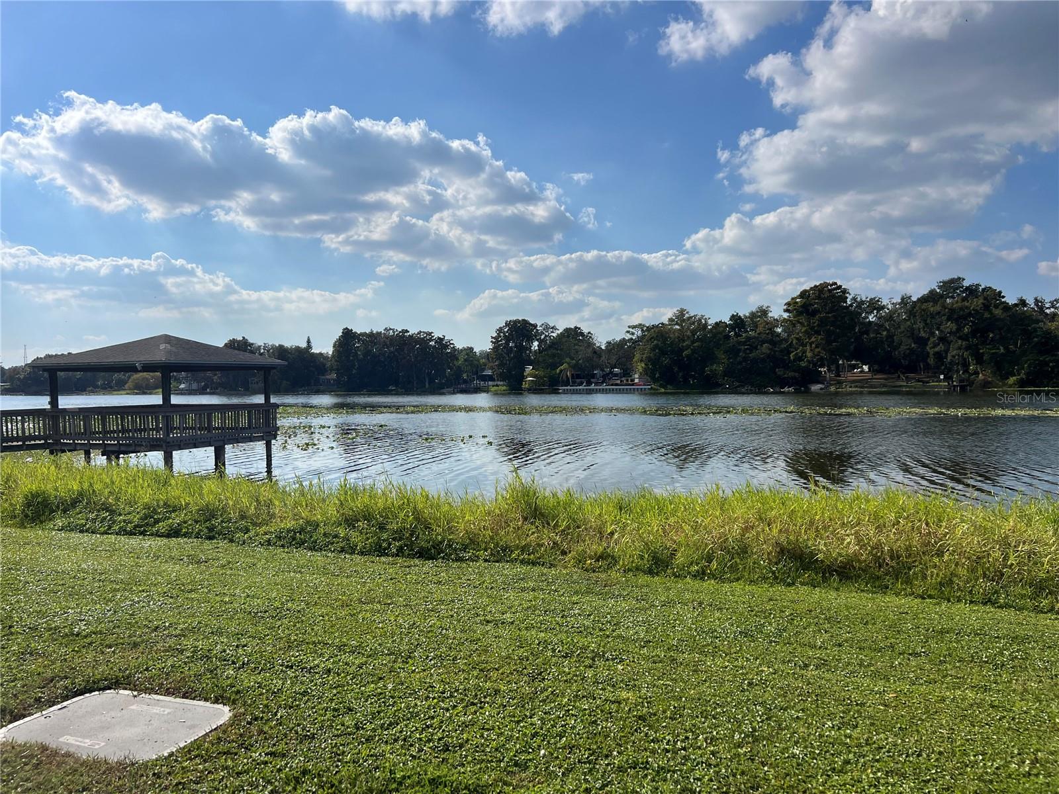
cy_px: 397
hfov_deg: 67.3
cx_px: 530
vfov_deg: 53.1
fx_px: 795
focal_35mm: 26
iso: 50
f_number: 1.5
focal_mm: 5.7
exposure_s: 1/10309
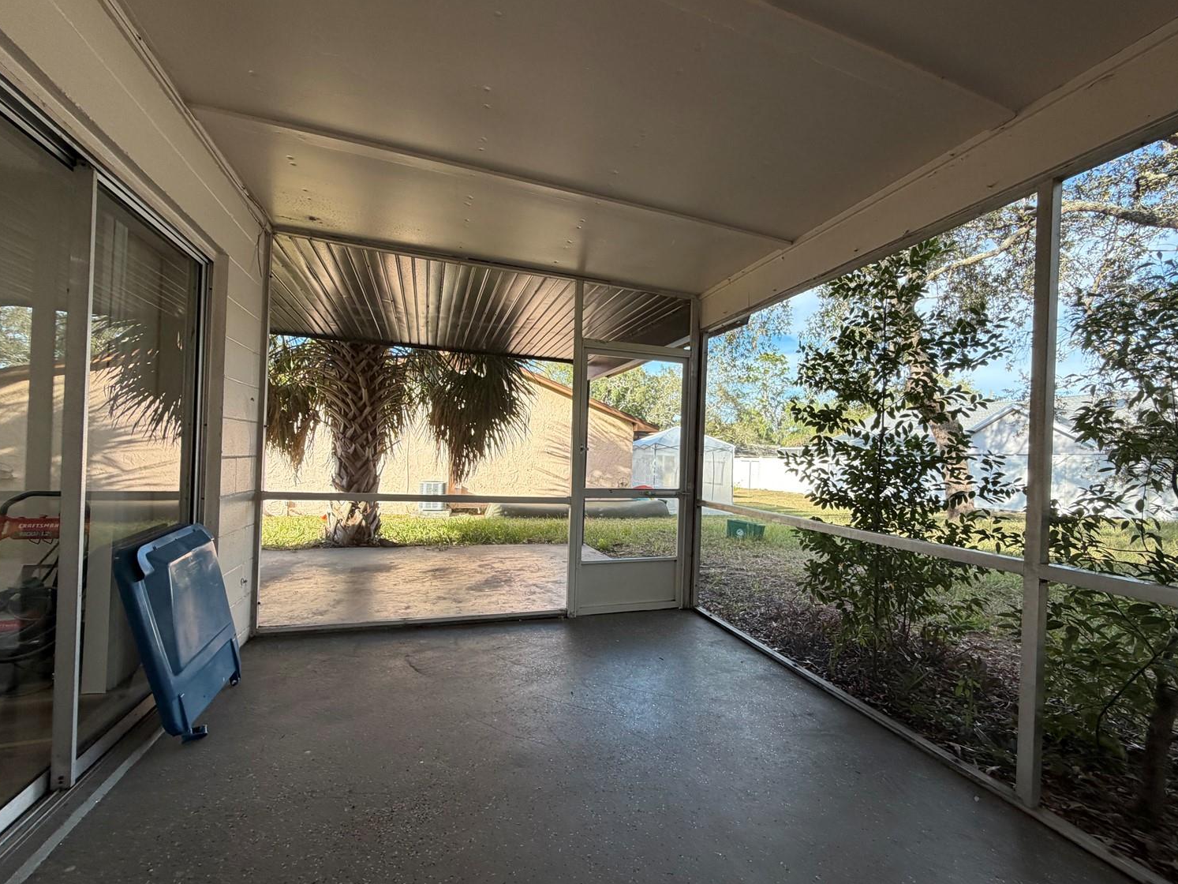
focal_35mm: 15
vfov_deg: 81.7
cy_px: 456
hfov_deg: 98.1
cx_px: 620
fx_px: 510
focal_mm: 2.22
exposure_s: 1/121
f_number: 2.2
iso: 64
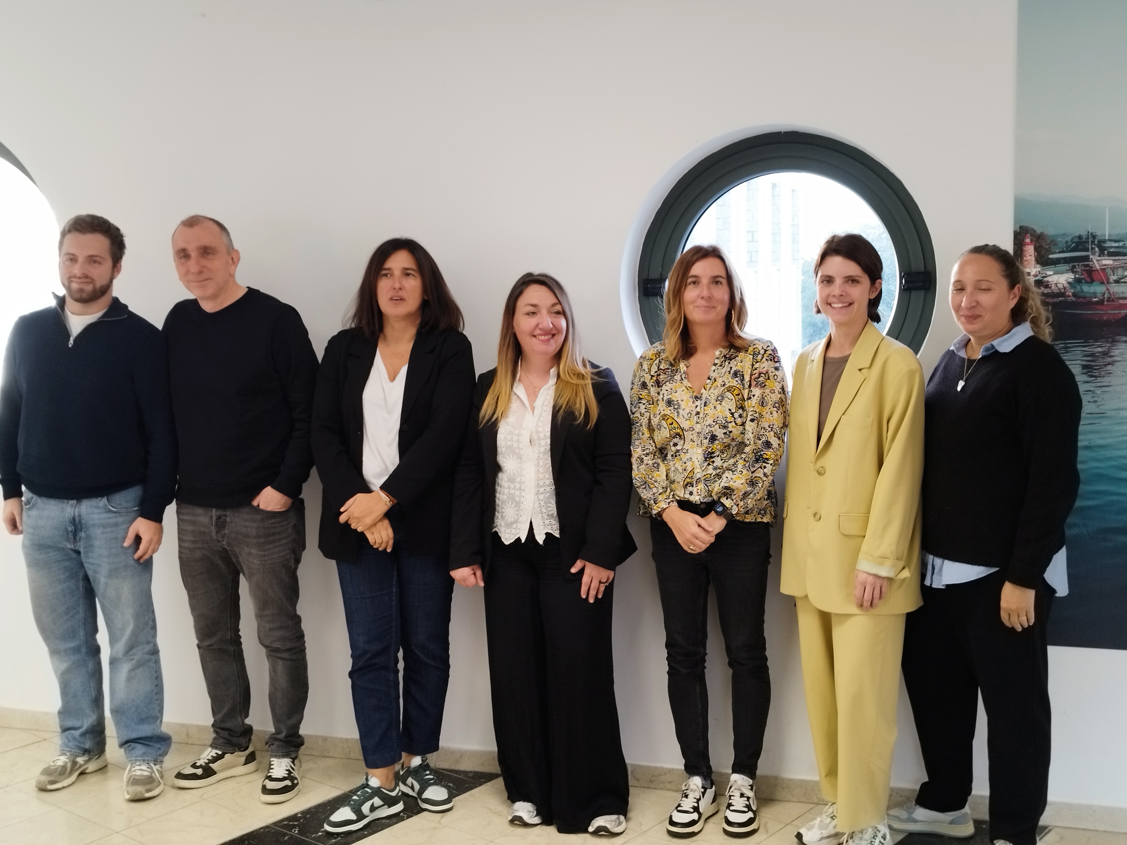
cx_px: 564
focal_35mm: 25
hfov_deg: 69.4
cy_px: 422
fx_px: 814
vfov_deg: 54.9
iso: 120
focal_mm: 5.95
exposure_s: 1/50
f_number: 1.89
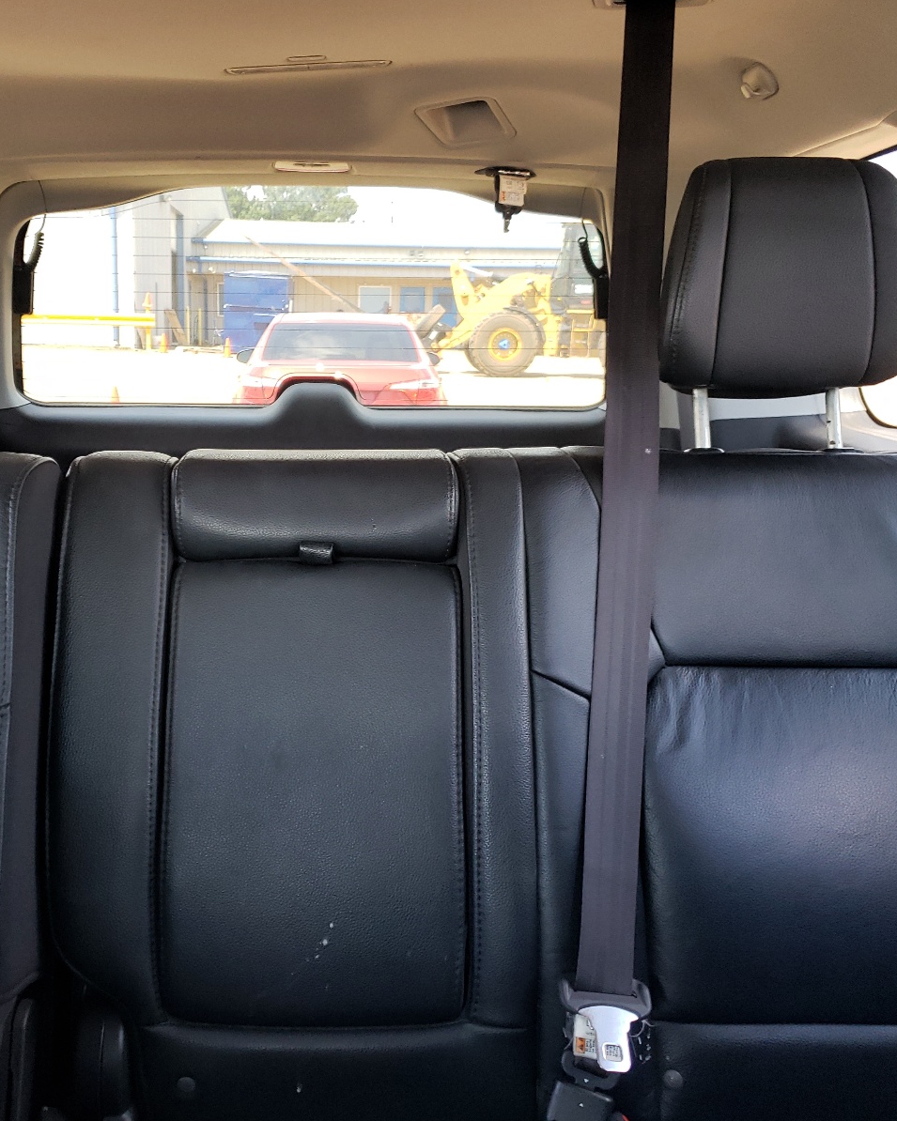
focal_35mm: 34
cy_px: 559
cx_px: 345
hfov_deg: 43.1
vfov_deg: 52.8
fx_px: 1128
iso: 97
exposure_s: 1/120
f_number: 1.5
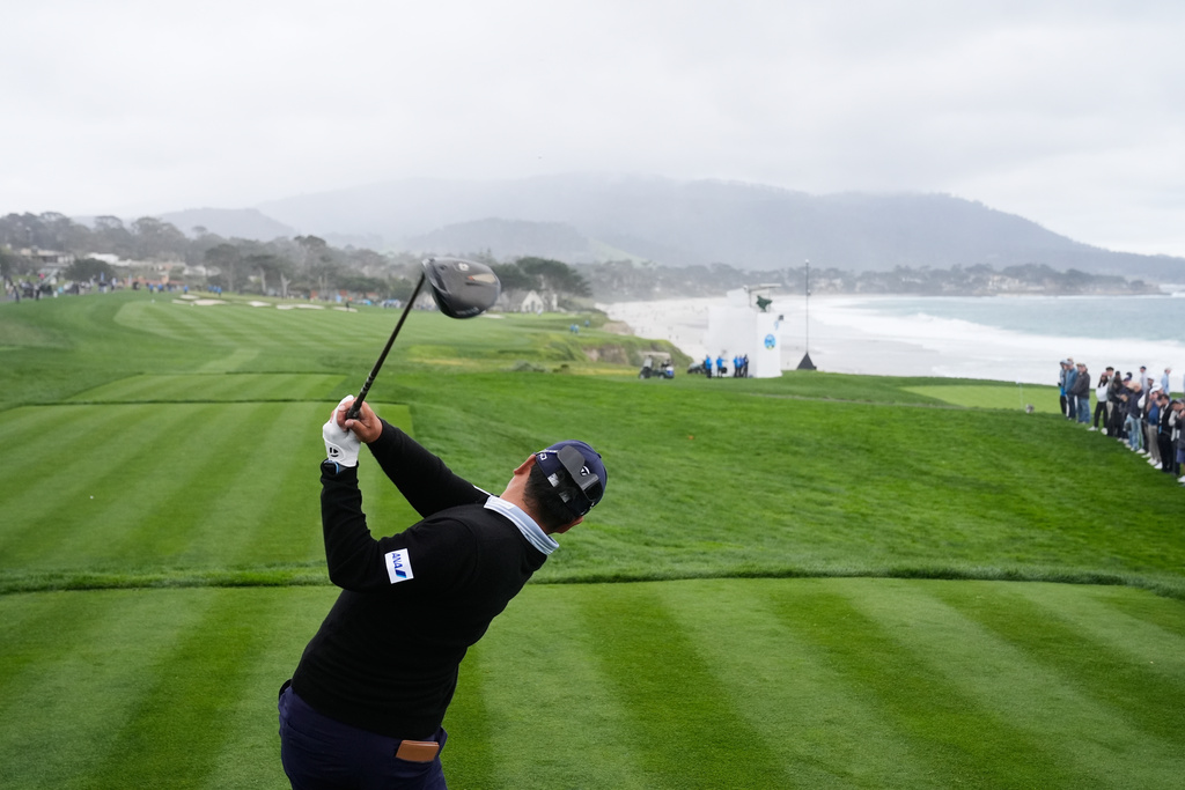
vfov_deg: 29.9
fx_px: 1481
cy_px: 395
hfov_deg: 43.6
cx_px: 592
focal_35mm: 45
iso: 2000
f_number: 5
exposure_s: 1/2500
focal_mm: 45
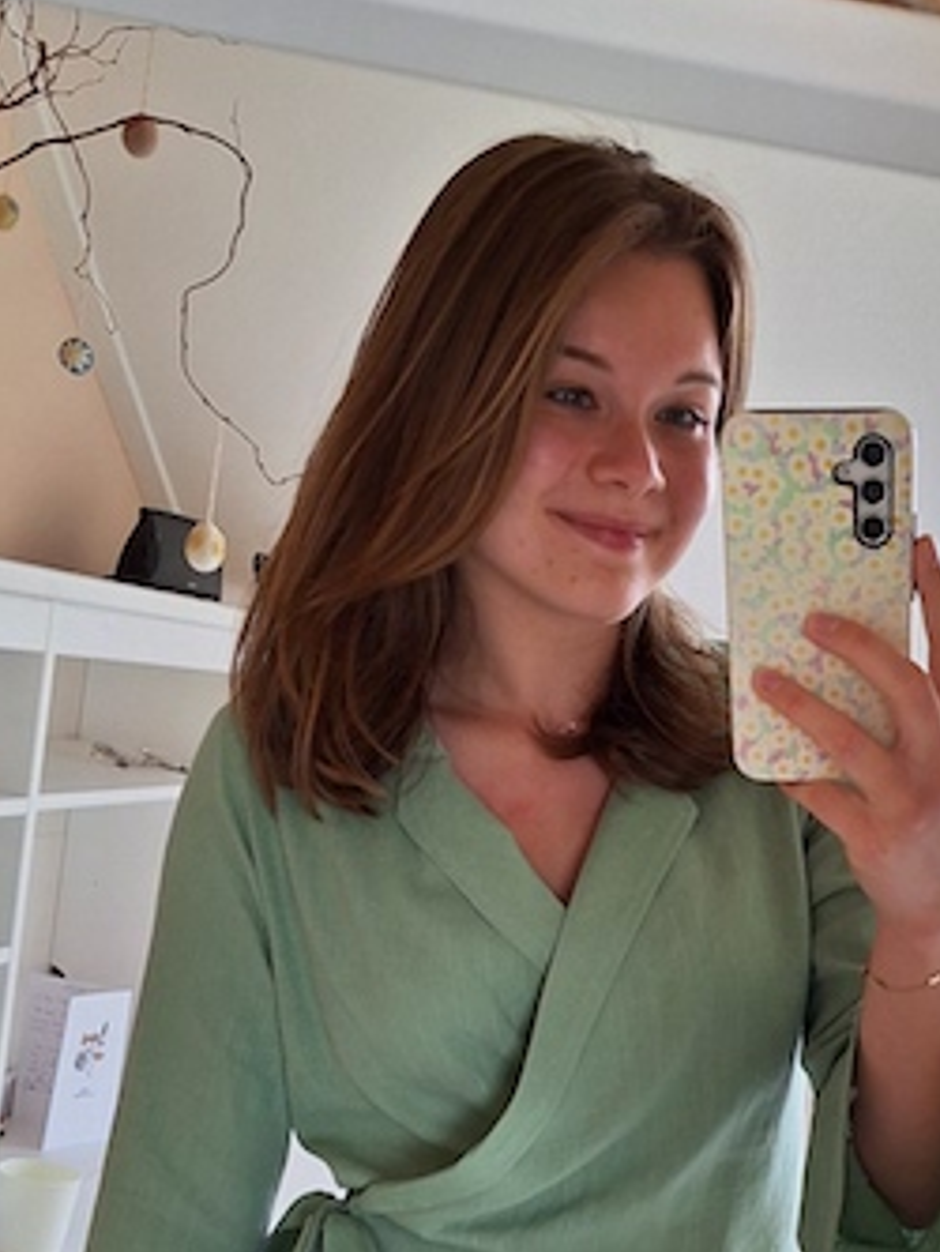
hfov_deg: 27.3
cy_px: 1169
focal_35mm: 53
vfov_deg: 33.8
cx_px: 650
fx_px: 1918
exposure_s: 1/100
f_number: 1.8
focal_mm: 5.54
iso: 40
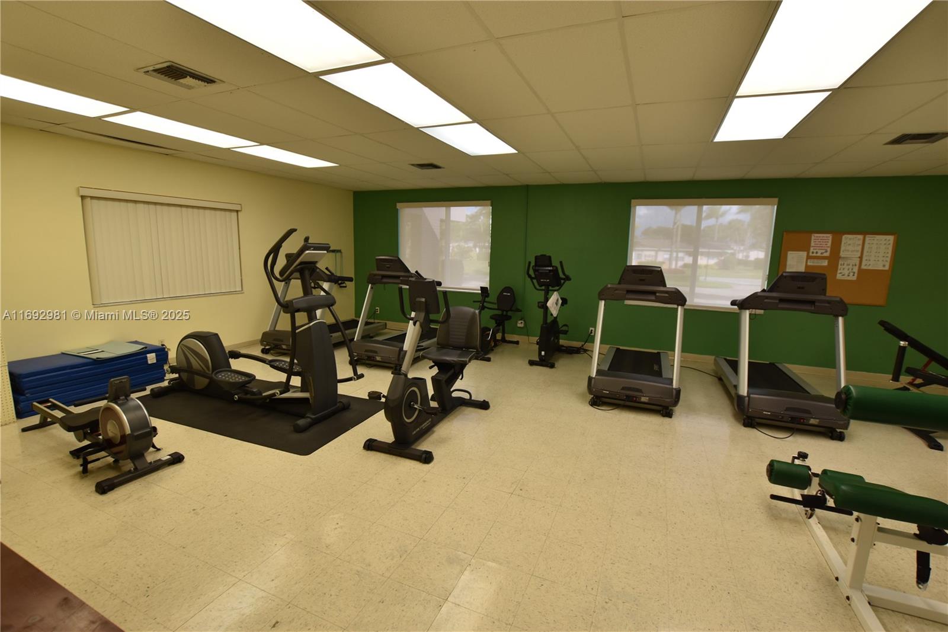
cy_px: 316
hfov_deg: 100.4
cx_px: 474
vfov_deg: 77.3
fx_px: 395
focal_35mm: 15
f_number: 5.6
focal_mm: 10
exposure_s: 1/125
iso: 400
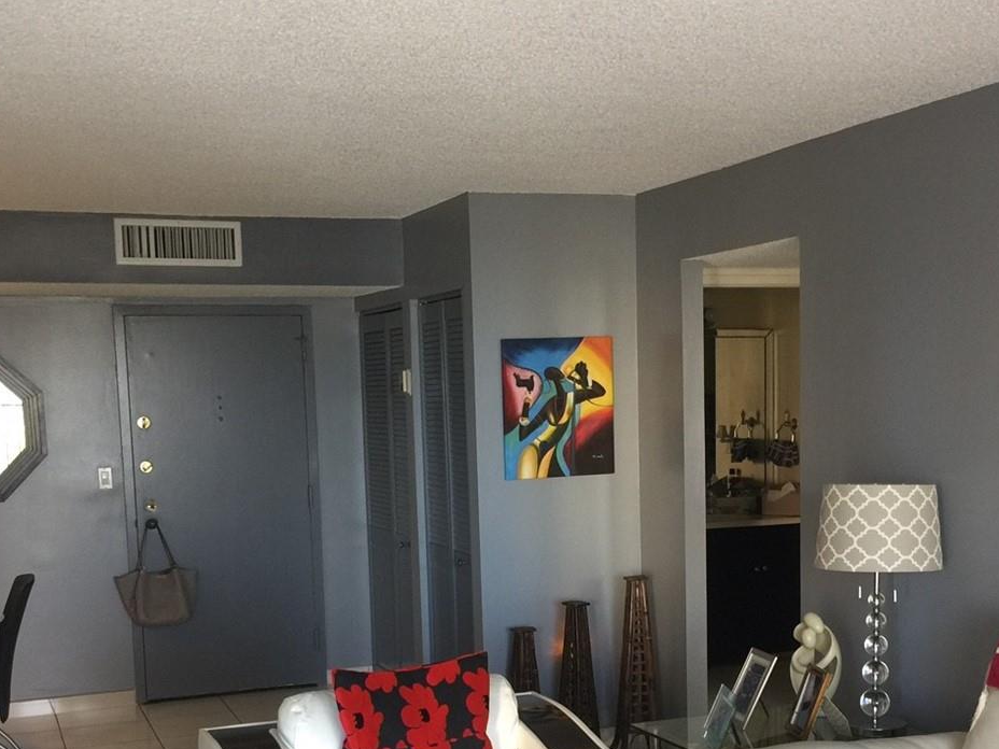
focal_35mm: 50
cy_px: 575
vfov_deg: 28.6
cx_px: 540
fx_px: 1443
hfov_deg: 38.2
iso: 40
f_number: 2.2
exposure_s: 1/15
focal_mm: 4.15
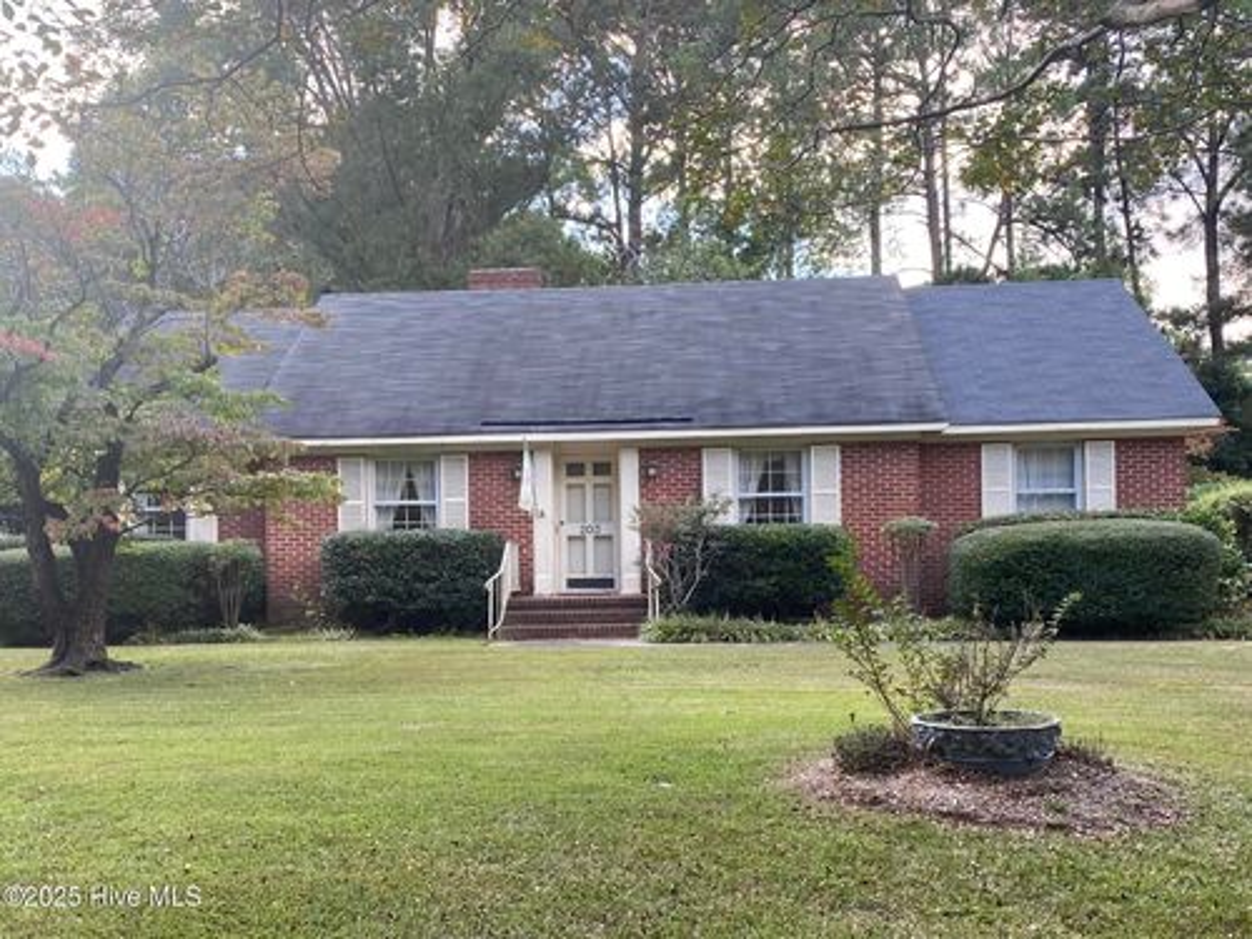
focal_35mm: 26
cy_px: 470
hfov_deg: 67.3
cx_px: 626
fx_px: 940
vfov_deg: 53.1
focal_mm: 4.25
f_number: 1.8
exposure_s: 1/125
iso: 32
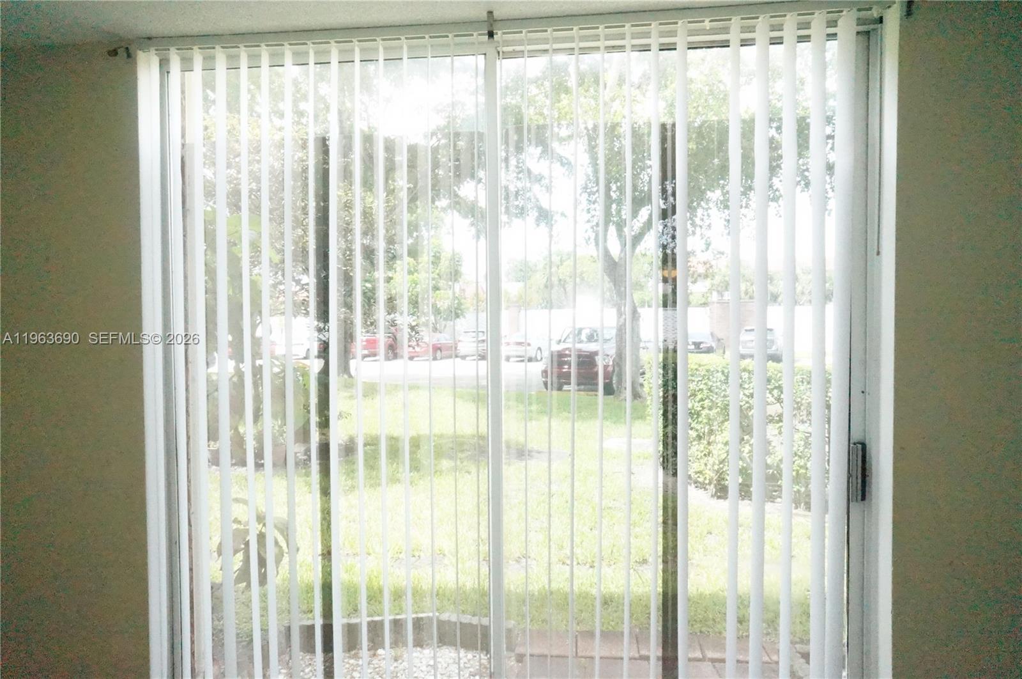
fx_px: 680
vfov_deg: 53.0
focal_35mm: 24
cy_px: 340
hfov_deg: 73.8
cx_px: 511
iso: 16000
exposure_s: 1/160
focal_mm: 16
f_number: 22
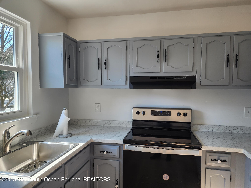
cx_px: 126
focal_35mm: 23
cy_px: 94
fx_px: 167
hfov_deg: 73.9
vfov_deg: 58.9
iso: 64
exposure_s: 1/180
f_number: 1.8
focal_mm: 6.4
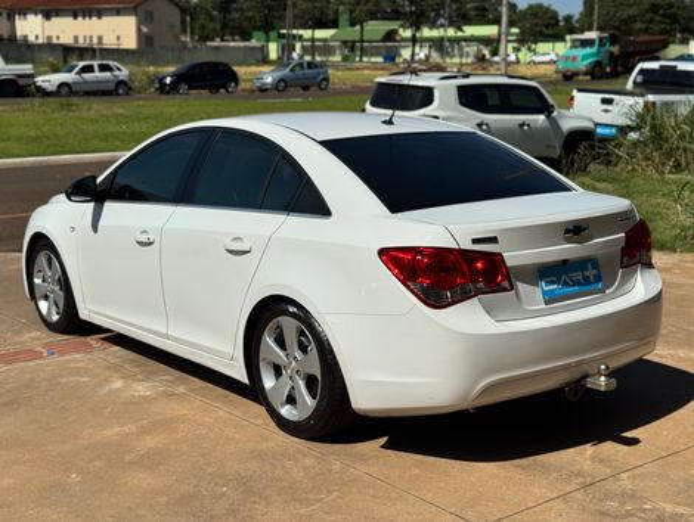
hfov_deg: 39.6
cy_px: 261
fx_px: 964
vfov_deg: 30.3
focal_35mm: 48
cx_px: 347
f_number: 1.78
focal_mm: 6.76
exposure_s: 1/15385
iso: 50
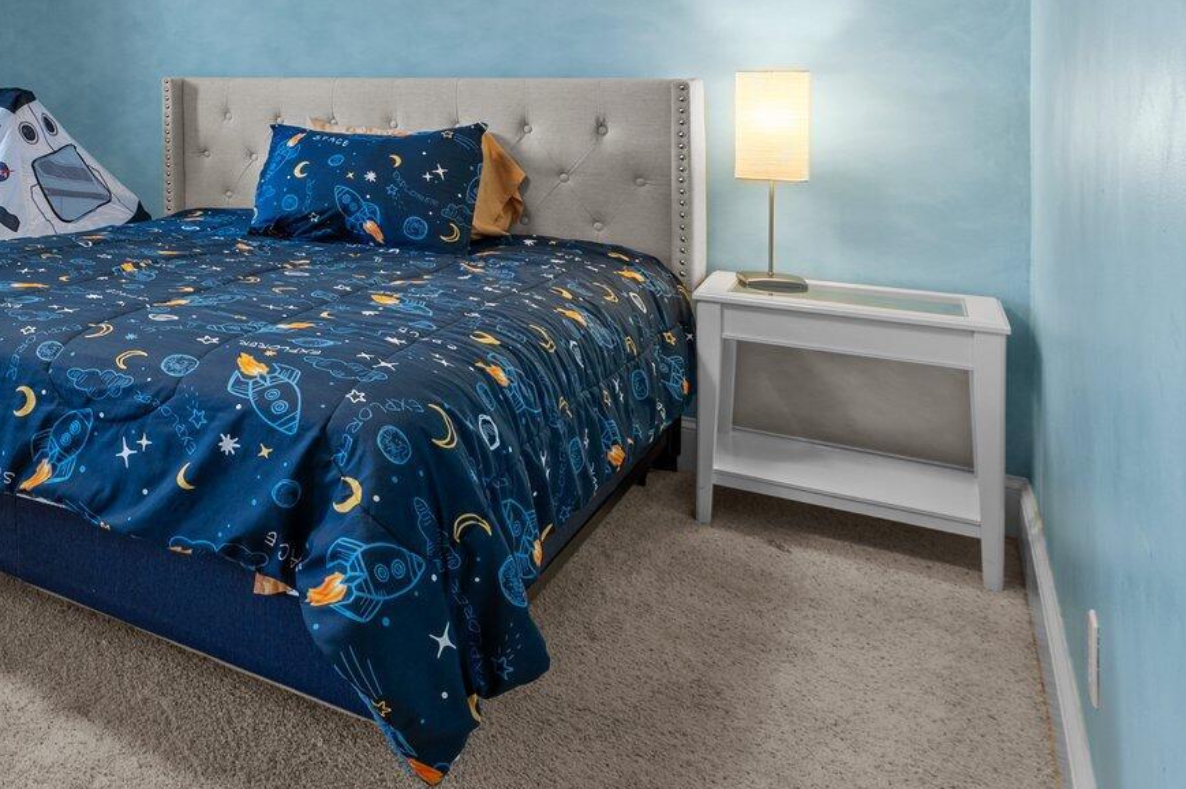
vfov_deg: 37.2
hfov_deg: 44.3
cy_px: 72
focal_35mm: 33
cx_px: -108
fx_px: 1086
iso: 250
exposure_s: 1/2.5
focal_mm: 14
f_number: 8
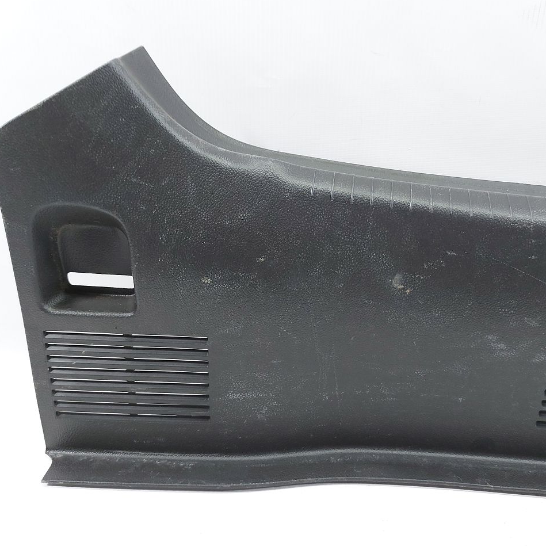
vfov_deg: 52.5
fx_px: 553
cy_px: 254
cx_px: 309
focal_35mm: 31
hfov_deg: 52.4
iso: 125
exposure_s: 1/50
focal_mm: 5.23
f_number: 1.8
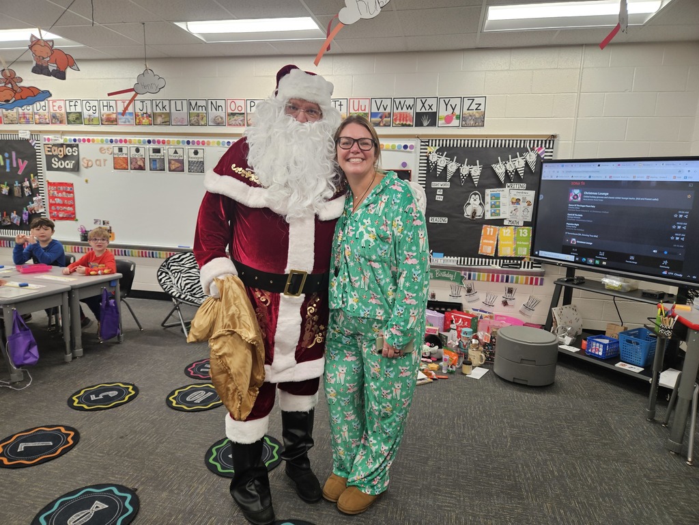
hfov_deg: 73.9
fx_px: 464
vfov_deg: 58.9
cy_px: 262
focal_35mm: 23
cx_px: 350
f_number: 1.8
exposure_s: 1/50
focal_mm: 5.4
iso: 64
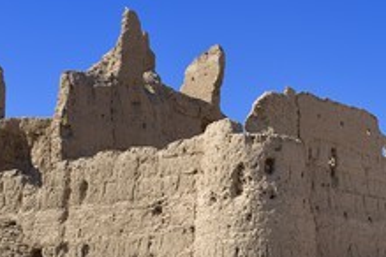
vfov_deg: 14.2
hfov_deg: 21.2
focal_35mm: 96
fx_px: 1029
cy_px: 178
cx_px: 249
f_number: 11
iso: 200
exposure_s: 1/320
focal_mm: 50
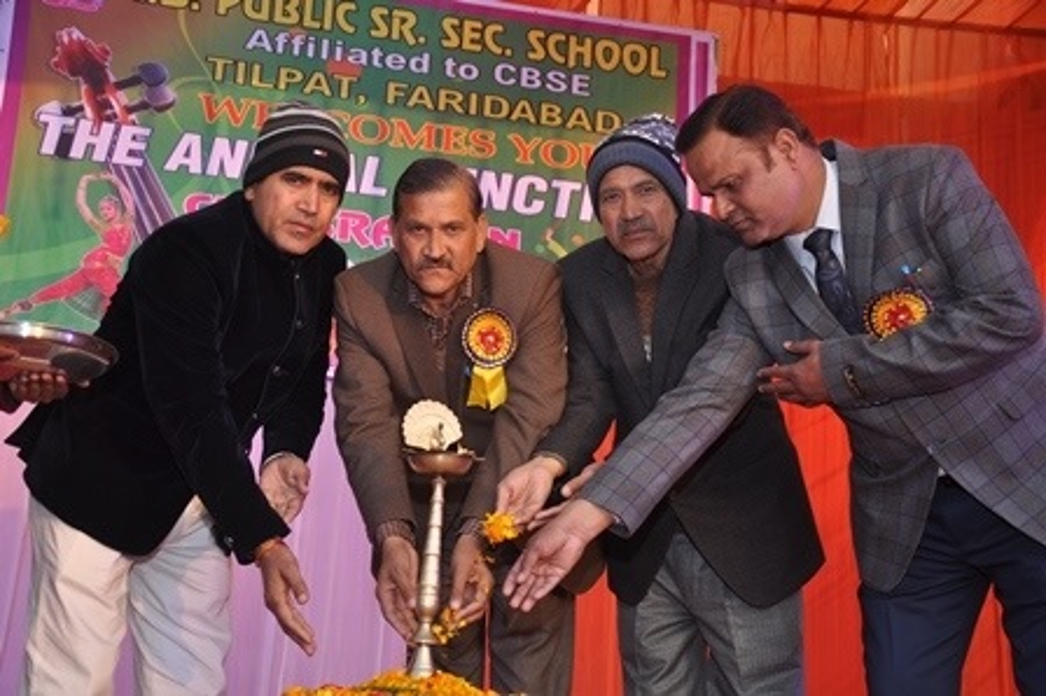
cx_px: 523
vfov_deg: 28.0
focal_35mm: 48
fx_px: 1394
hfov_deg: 41.1
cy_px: 348
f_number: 5
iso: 200
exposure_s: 1/200
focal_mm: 32
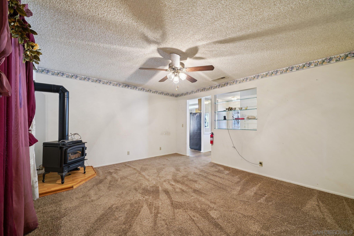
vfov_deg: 85.4
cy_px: 118
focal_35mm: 13
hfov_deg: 108.3
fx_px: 128
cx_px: 177
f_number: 8
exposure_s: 1/4
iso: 400
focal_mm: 13
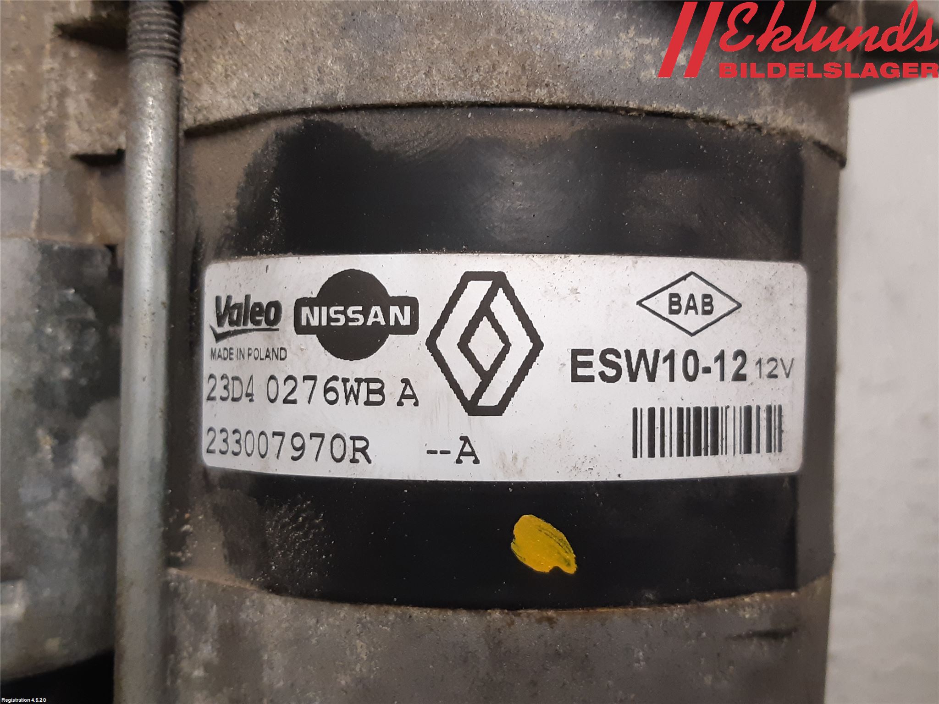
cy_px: 352
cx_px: 470
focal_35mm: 26
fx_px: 705
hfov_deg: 67.3
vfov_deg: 53.1
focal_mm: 3.93
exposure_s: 1/50
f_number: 1.7
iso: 160
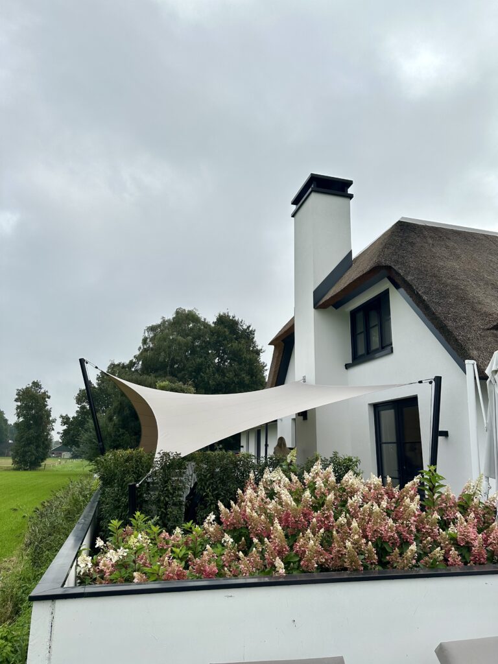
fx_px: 460
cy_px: 332
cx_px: 249
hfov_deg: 56.8
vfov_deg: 71.6
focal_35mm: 24
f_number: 1.78
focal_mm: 6.86
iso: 80
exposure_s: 1/5000
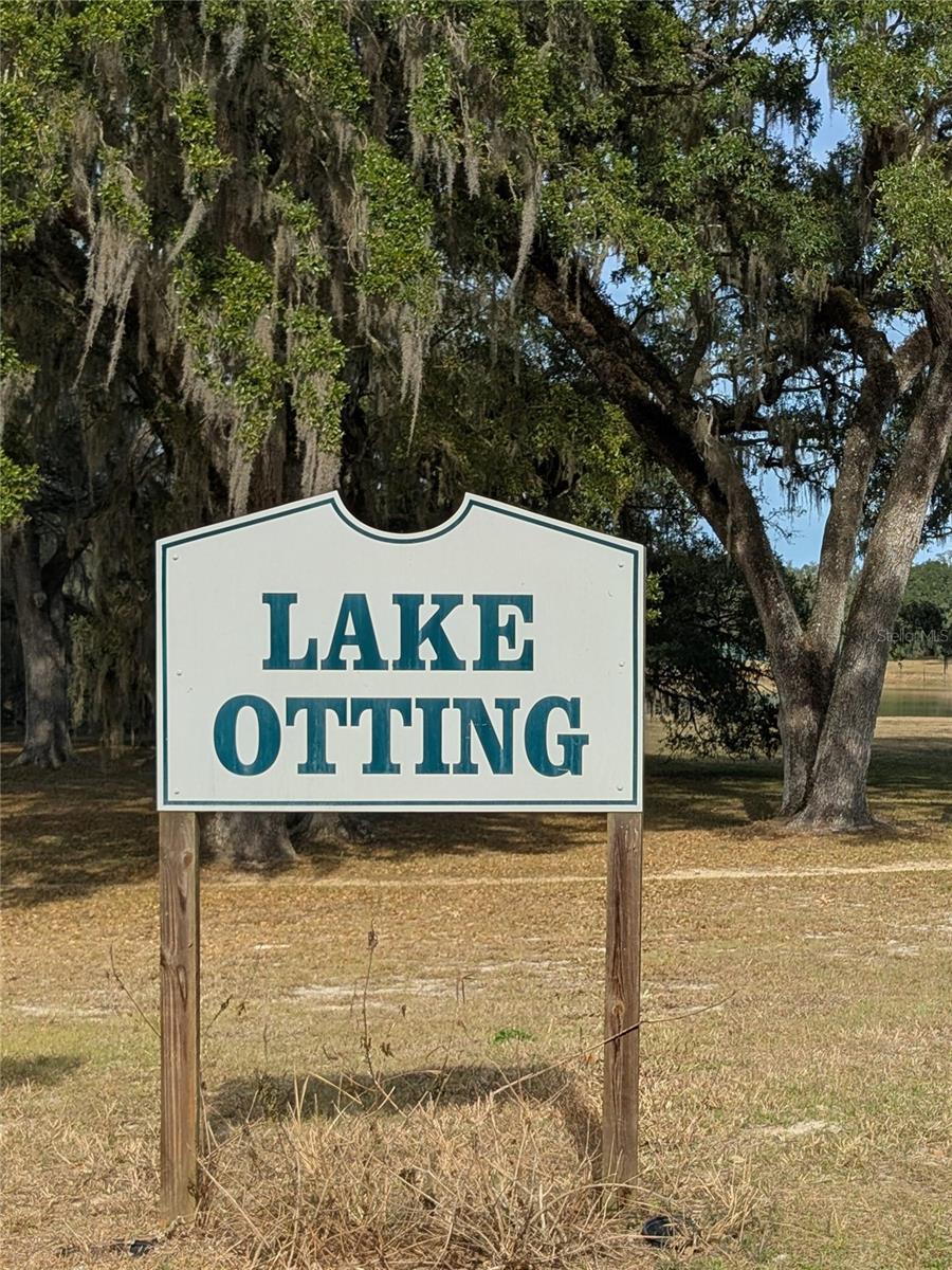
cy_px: 635
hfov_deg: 29.7
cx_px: 476
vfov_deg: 38.9
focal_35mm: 49
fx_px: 1797
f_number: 1.68
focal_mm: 6.9
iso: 22
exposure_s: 1/1372
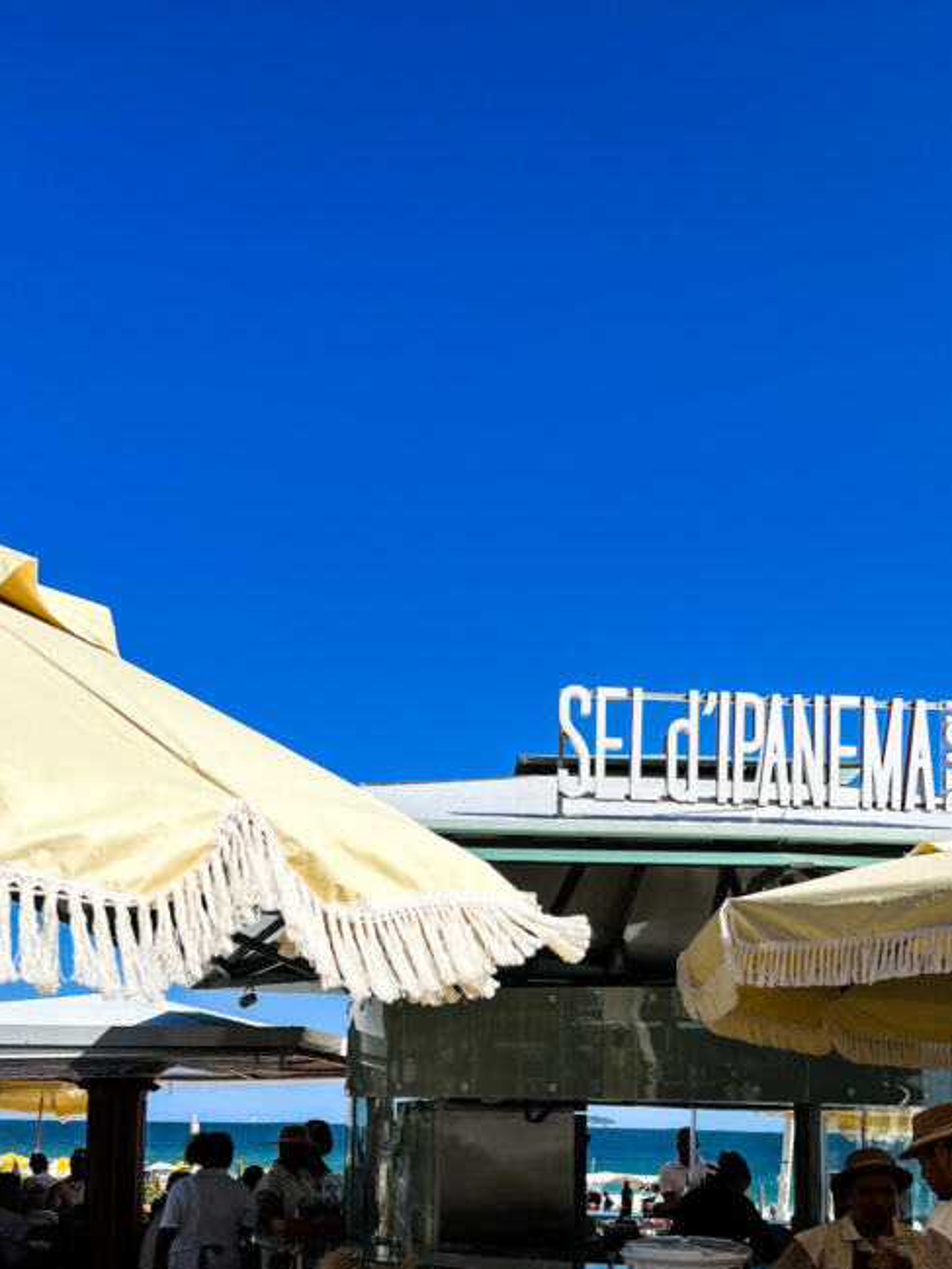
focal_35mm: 41
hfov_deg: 35.1
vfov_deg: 44.5
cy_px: 923
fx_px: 1503
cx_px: 559
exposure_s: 1/4400
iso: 50
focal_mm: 5.7
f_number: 1.5
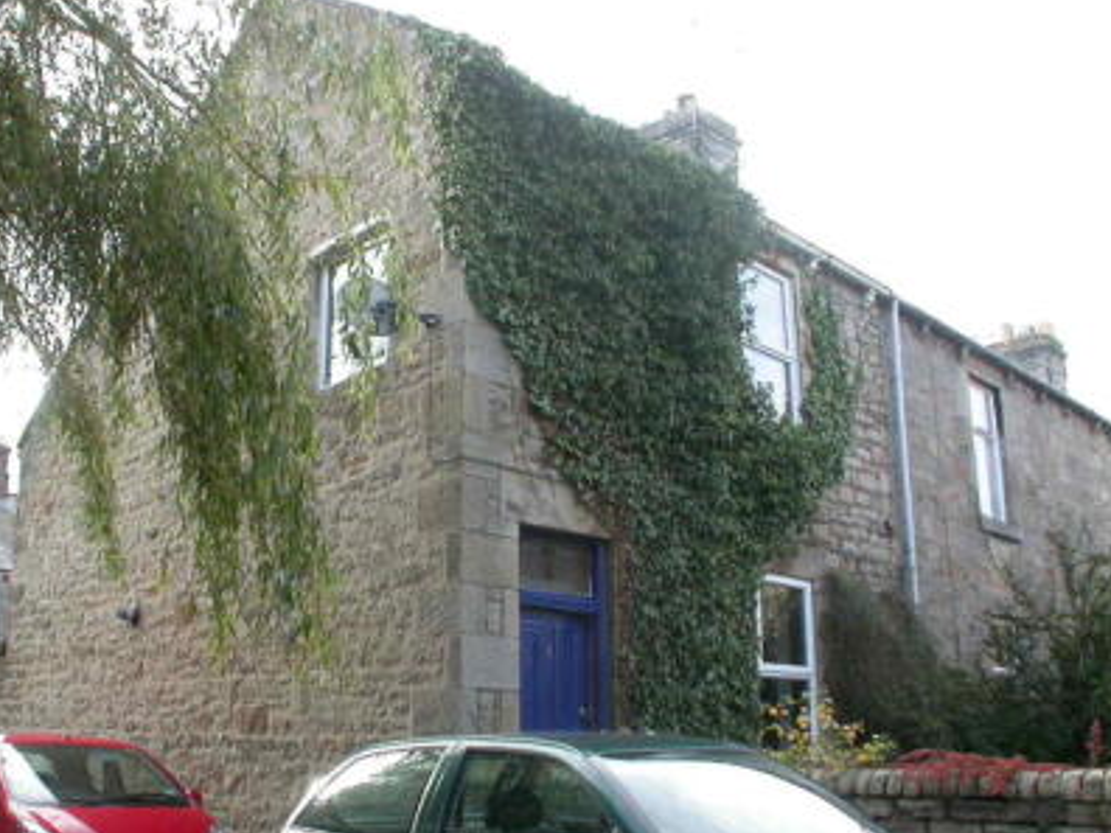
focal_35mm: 56
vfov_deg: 26.1
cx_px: 431
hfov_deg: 34.2
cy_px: 487
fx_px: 1797
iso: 100
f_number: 4.2
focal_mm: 7.85
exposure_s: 1/97.7
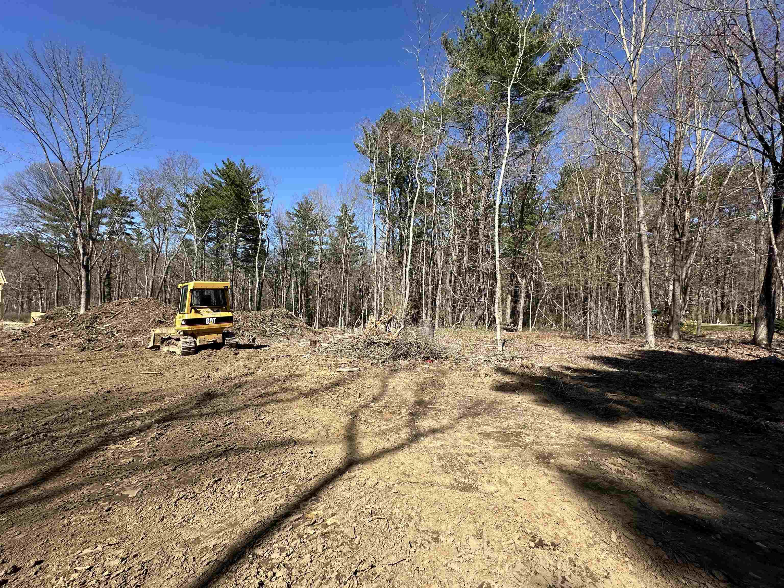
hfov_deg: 102.1
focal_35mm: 14
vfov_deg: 85.7
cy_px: 294
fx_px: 317
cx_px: 392
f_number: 2.2
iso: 40
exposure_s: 1/1276
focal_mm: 2.22
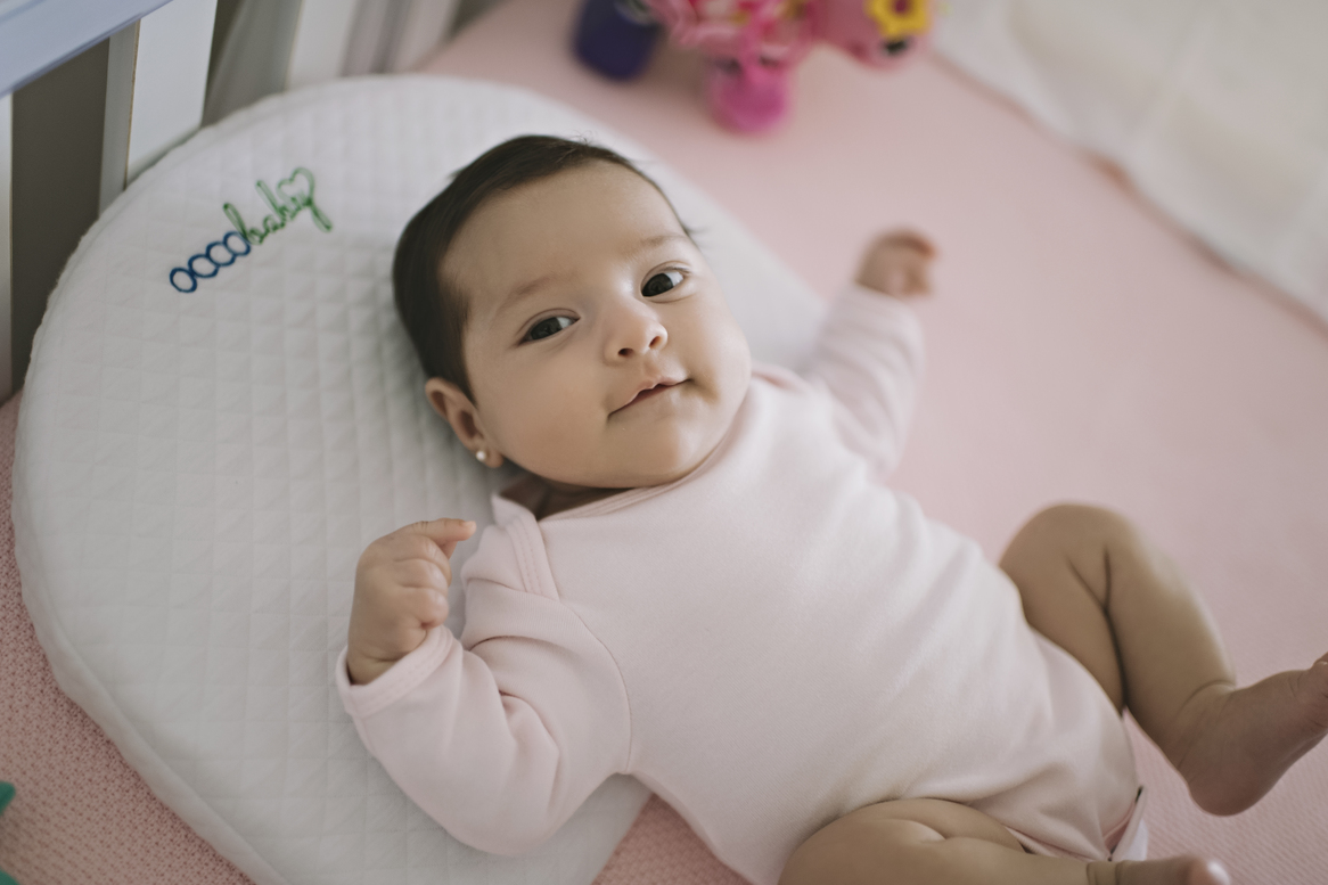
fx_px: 1328
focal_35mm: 36
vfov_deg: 36.9
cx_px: 677
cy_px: 445
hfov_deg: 53.1
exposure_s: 1/80
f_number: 1.4
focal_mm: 35
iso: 320
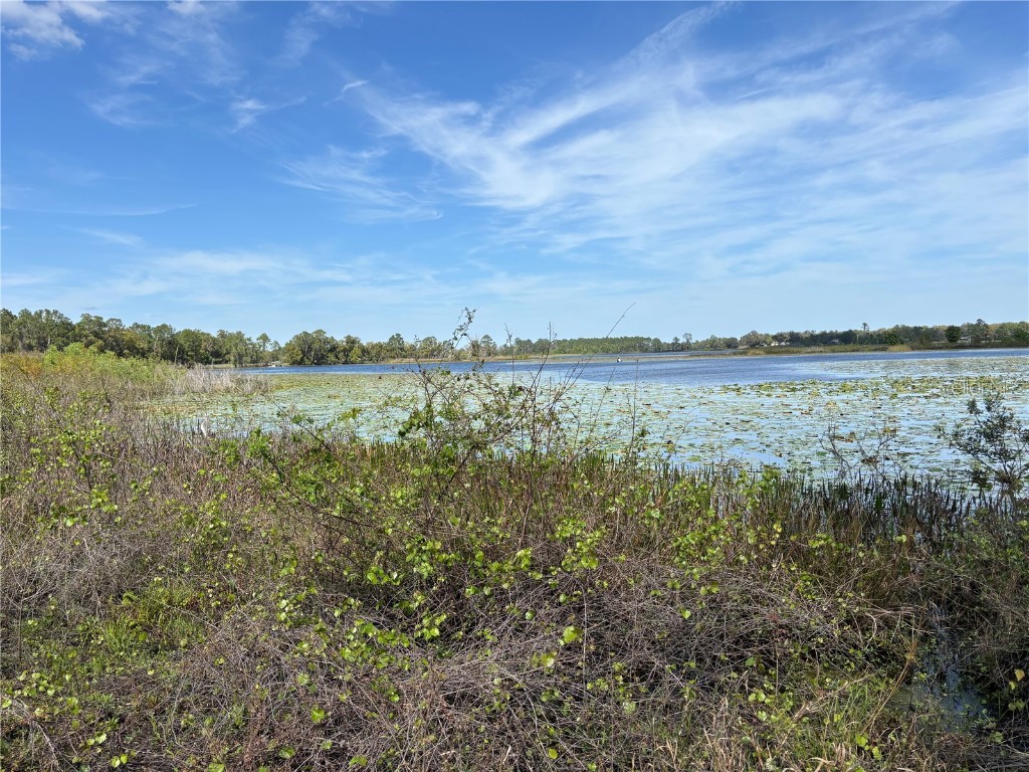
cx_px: 514
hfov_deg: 67.3
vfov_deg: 53.1
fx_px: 773
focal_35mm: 26
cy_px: 386
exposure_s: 1/3788
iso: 50
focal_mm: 5.96
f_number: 1.6
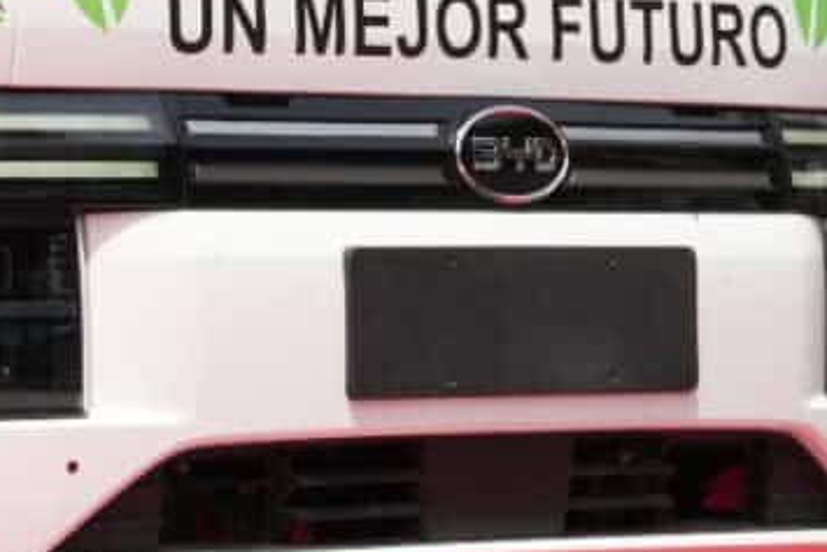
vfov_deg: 5.0
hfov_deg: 7.5
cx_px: 158
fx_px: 6297
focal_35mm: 274
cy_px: 22
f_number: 22
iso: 1000
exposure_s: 1/1.43
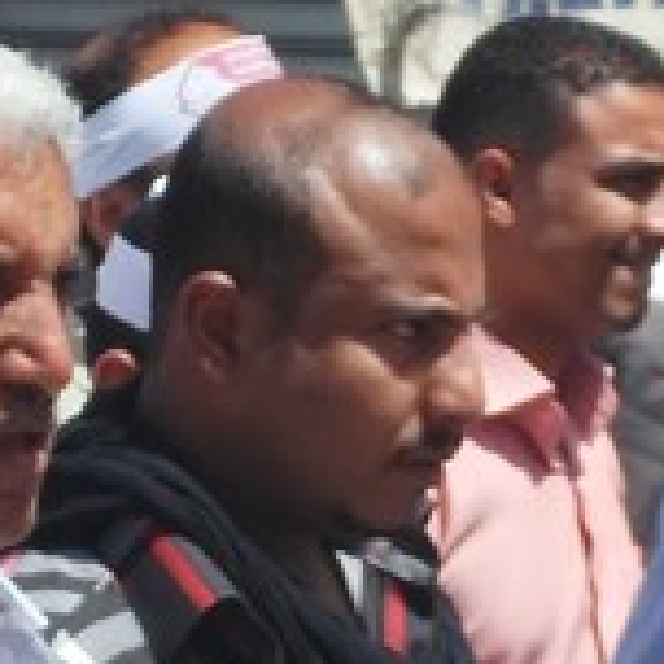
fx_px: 10091
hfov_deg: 3.8
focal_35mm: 465
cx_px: 450
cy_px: 476
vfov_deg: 3.8
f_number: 6.3
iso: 80
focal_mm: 22.5
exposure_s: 1/350
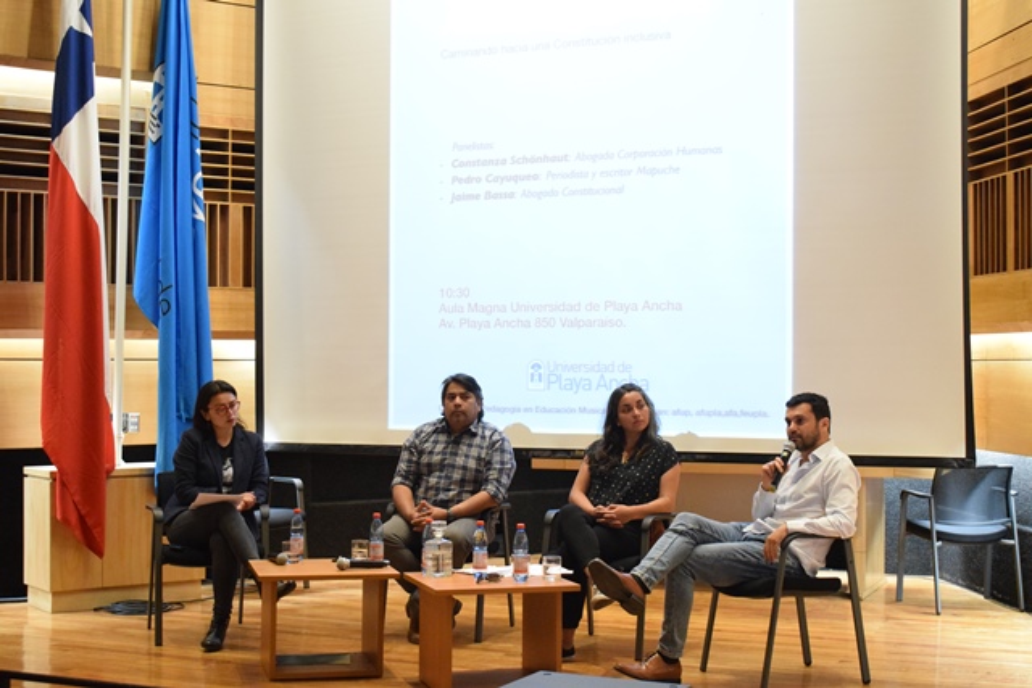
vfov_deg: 25.8
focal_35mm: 52
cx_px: 516
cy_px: 344
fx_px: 1505
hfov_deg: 37.8
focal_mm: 35
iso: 4000
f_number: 4.5
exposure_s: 1/40
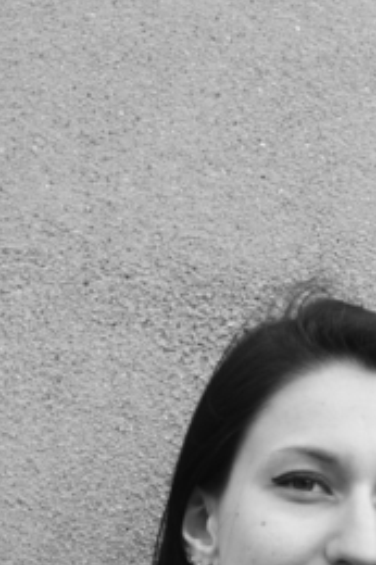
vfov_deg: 7.9
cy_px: 643
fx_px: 4078
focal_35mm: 260
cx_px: 324
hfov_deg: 5.3
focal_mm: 50
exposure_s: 1/400
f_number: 3.5
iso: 400
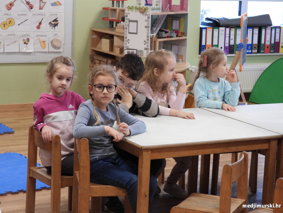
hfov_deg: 21.5
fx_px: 744
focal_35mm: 91
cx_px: 142
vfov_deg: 16.2
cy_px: 106
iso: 360
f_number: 3.5
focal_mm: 16.3
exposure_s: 1/60
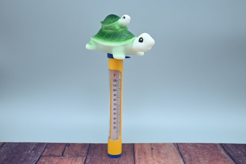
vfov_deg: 33.6
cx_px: 123
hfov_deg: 48.7
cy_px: 82
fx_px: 272
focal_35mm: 40
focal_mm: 26.5
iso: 1100
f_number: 4.5
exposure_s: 1/125
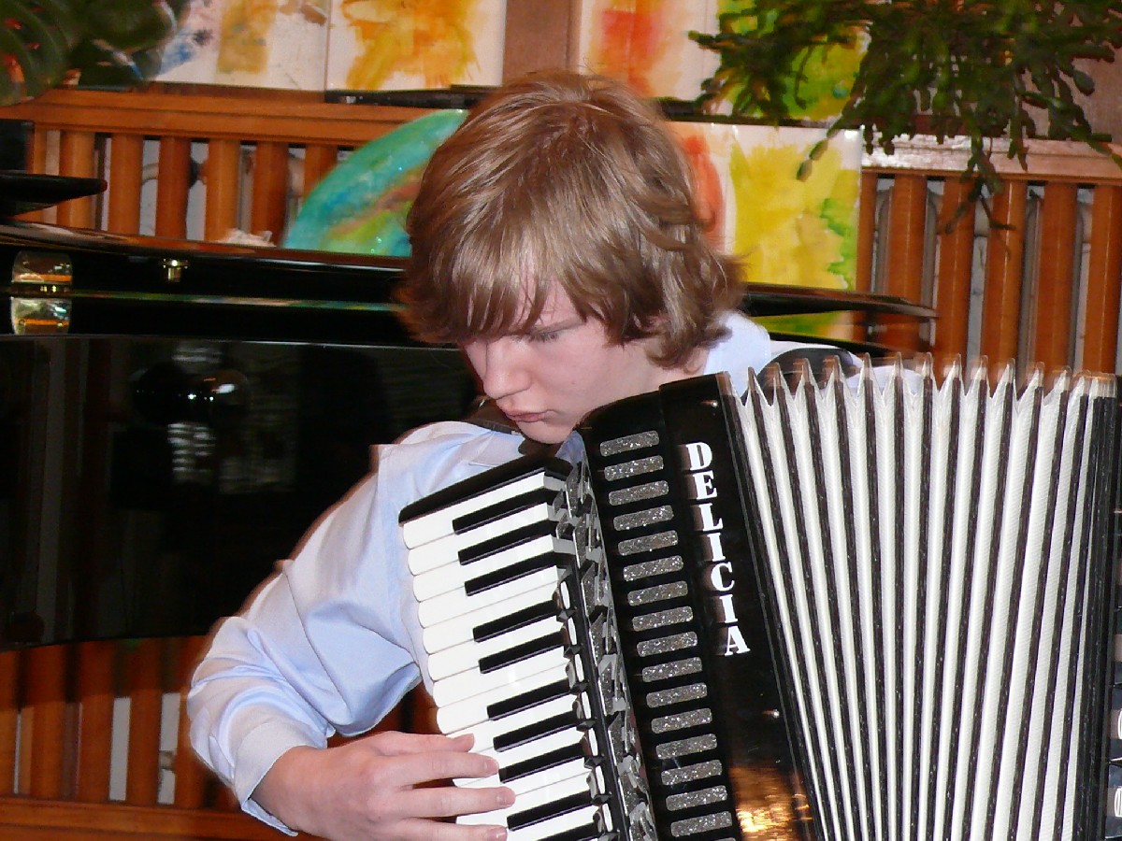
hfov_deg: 14.9
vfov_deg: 11.2
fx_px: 4278
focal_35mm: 132
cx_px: 561
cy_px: 420
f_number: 3.2
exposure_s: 1/30
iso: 200
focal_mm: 15.7
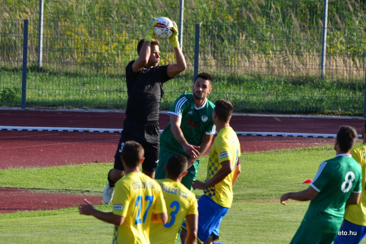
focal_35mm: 405
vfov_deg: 3.4
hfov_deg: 5.1
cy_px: 122
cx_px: 183
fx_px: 4117
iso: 250
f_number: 5.6
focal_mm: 270
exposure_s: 1/640
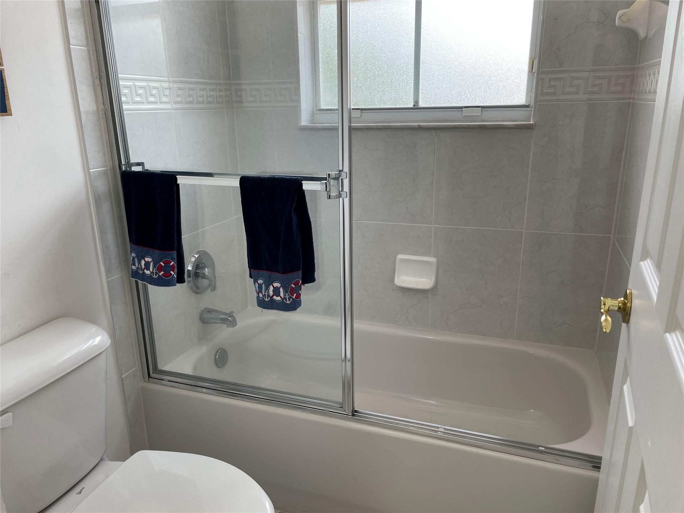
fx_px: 514
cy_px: 256
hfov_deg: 67.3
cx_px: 342
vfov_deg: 53.1
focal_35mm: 26
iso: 32
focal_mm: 4.2
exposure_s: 1/195
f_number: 1.6
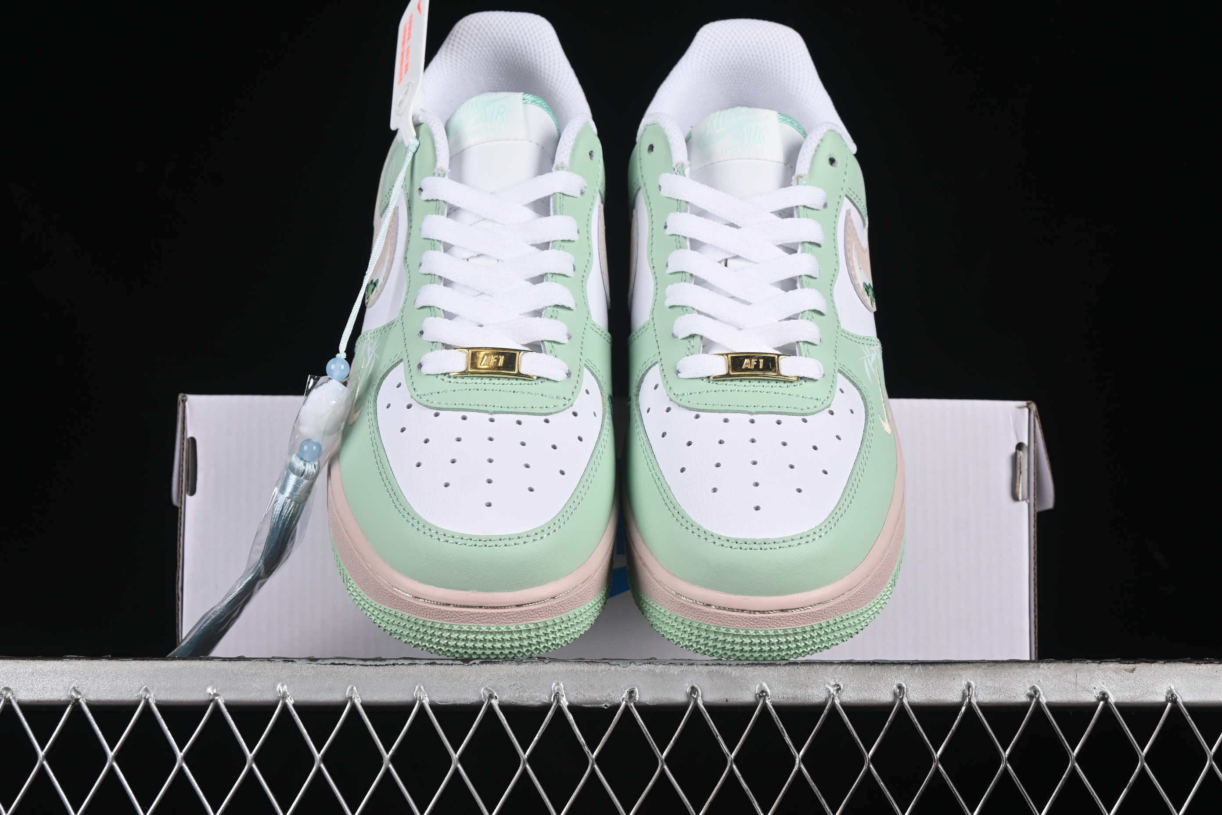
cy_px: 408
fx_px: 2546
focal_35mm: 75
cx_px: 611
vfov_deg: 18.2
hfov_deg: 27.0
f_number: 8
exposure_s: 1/80
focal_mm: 50
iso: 160
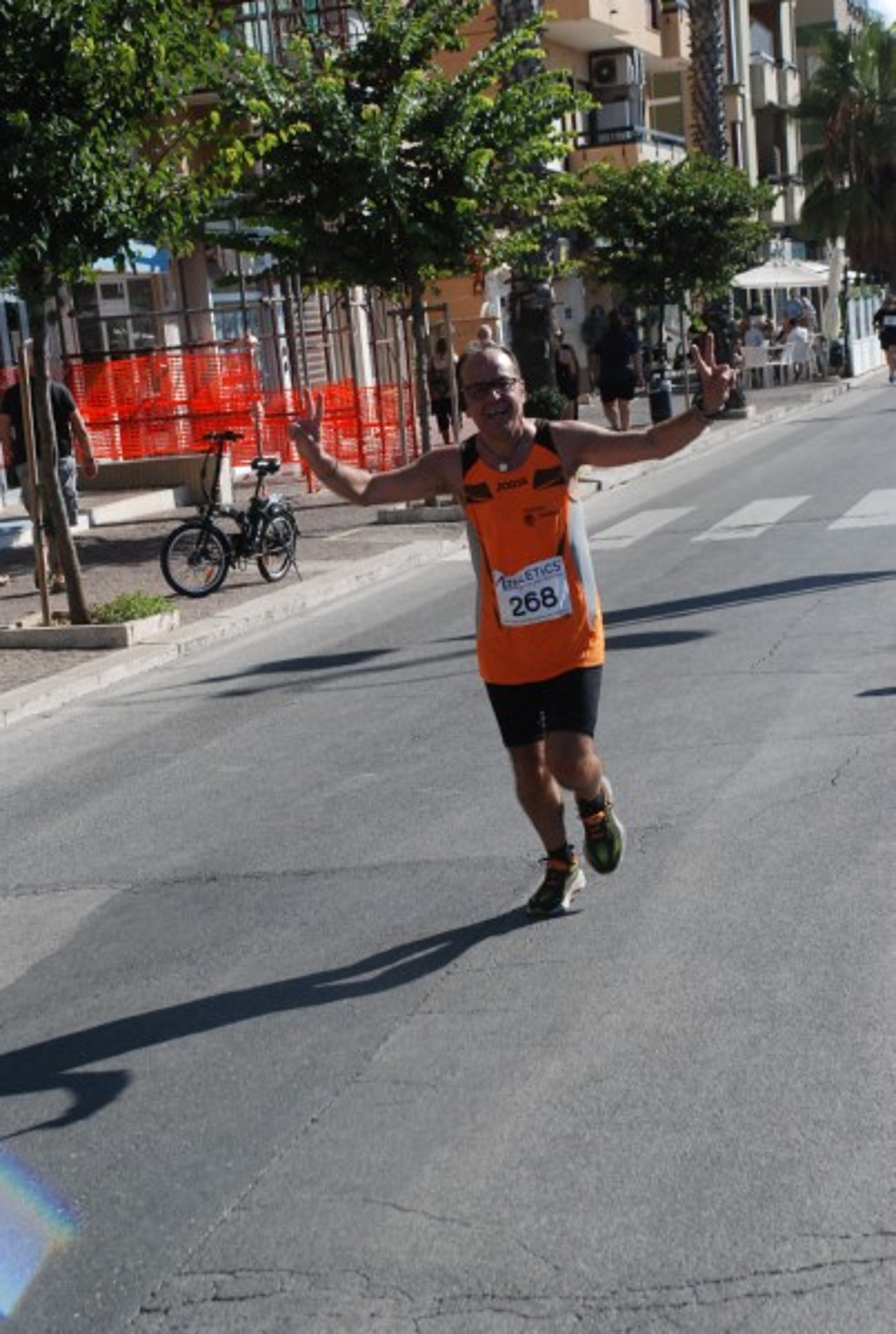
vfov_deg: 26.9
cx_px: 448
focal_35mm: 75
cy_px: 667
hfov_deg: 18.3
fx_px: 2785
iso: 1000
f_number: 8
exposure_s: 1/2000
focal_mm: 50
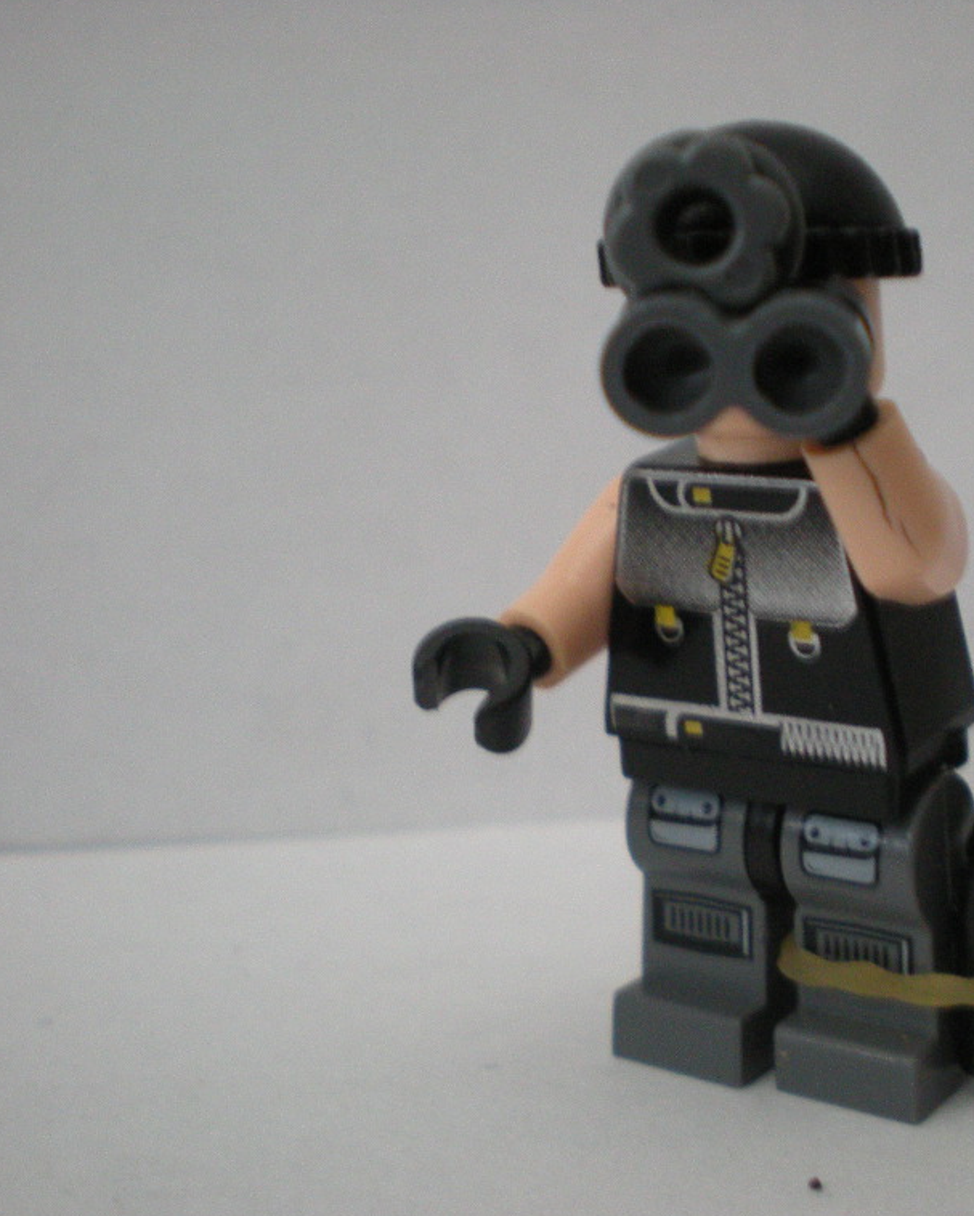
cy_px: 608
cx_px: 725
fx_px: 2089
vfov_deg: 32.5
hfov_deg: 25.9
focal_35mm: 58
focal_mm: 7.4
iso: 279
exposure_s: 1/8
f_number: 3.5
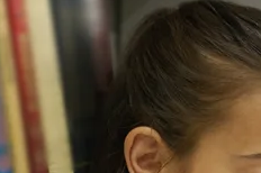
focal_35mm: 245
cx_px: 182
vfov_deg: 5.5
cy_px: 304
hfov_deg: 8.4
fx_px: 1774
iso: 640
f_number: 1.6
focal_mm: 35
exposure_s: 1/160
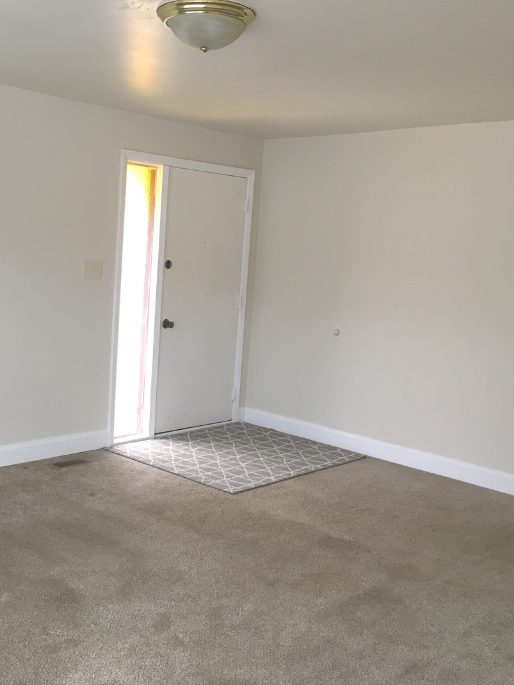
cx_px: 156
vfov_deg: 47.9
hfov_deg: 36.3
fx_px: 772
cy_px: 343
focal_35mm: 39
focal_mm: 4.15
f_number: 2.2
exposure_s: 1/30
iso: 64
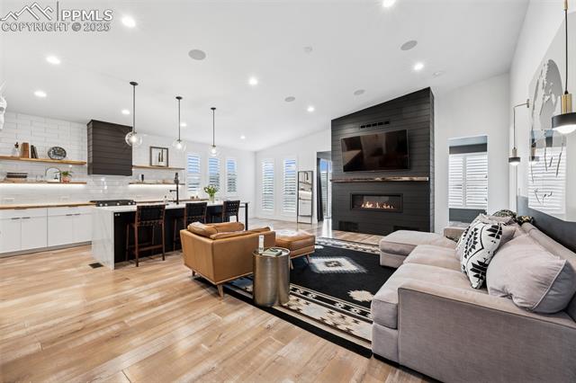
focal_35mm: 15
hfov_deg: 100.4
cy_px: 192
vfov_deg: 77.3
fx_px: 240
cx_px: 288
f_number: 11
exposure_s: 1/1.25
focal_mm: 15
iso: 100
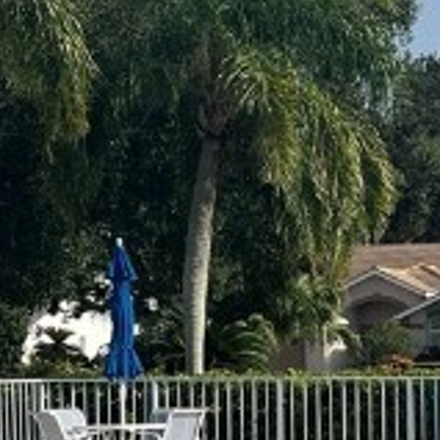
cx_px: 368
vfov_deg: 11.7
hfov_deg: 11.7
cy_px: 421
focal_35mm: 148
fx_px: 2128
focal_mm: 5.7
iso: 50
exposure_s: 1/5076
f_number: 1.5
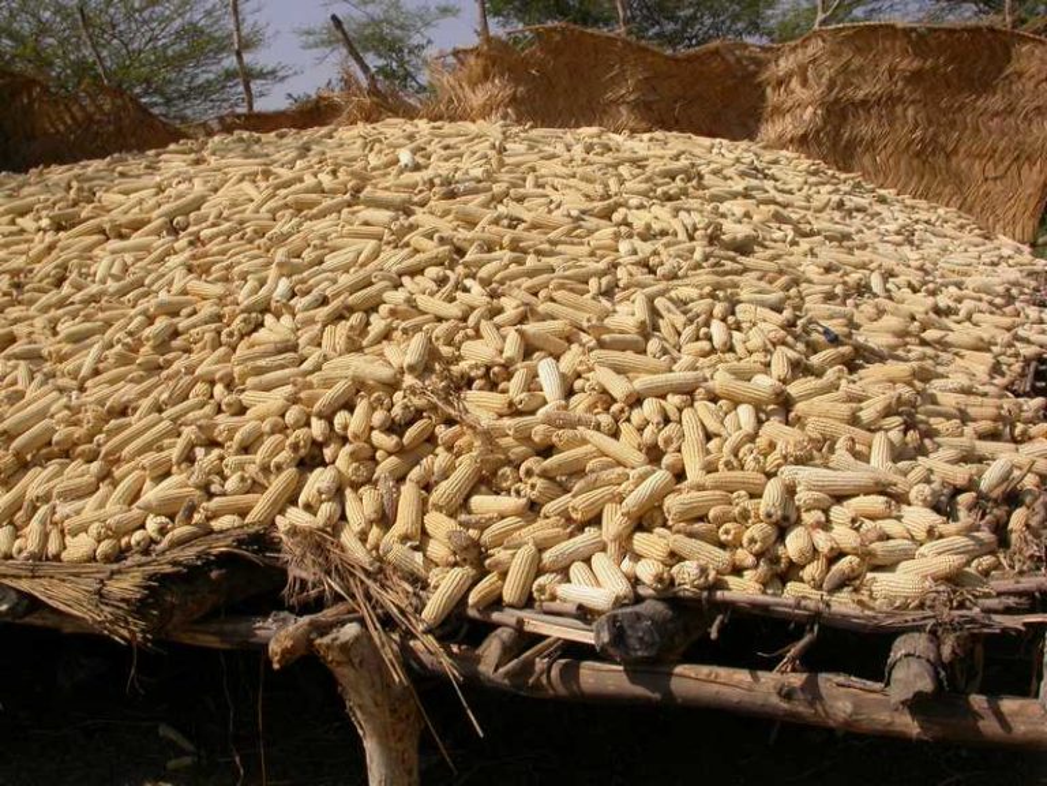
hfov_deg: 49.0
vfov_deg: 37.7
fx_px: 1149
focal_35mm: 38
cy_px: 393
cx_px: 524
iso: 100
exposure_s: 1/560
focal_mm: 7.85
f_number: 7.5
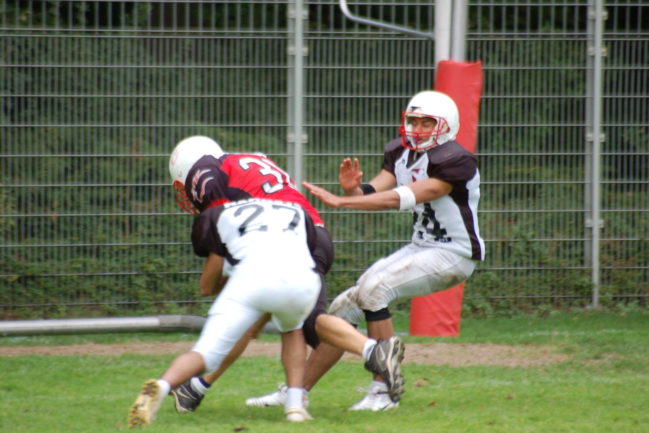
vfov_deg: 3.0
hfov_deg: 4.6
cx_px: 323
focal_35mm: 453
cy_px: 216
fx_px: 8166
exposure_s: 1/400
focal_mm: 300
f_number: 5.6
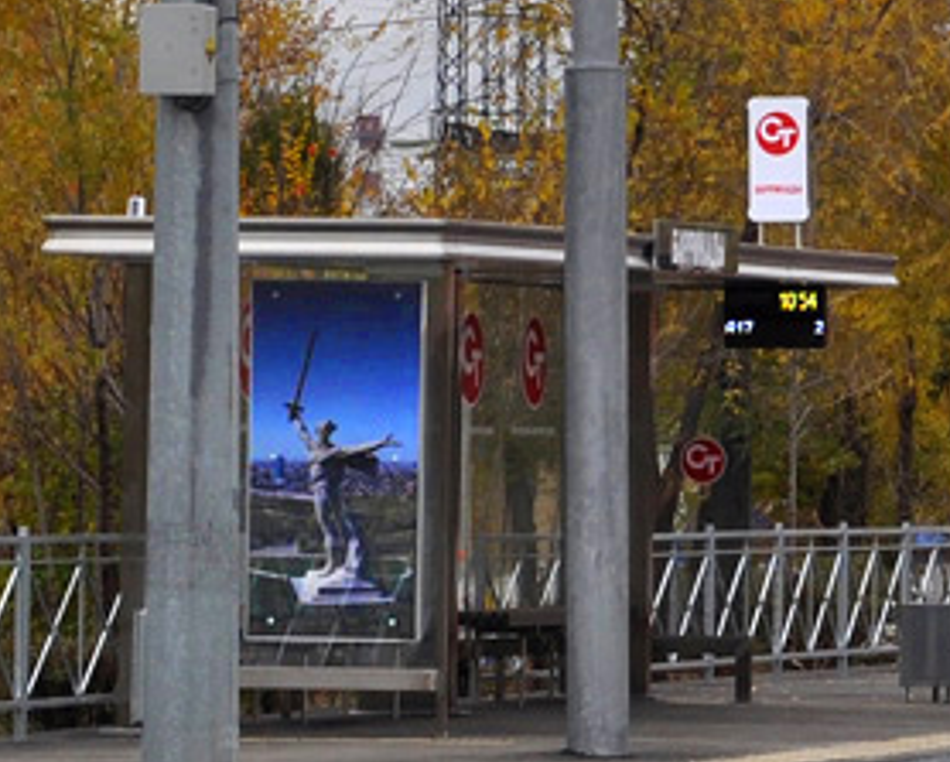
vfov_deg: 4.9
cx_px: 957
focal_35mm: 318
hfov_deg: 6.1
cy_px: 38
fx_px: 8960
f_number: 6.3
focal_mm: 45
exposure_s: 1/320
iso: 200
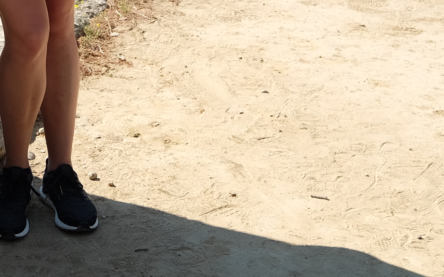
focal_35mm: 118
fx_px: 1428
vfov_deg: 10.6
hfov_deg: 17.3
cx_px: 13
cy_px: -170
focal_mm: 24
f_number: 6.4
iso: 200
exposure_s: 1/420
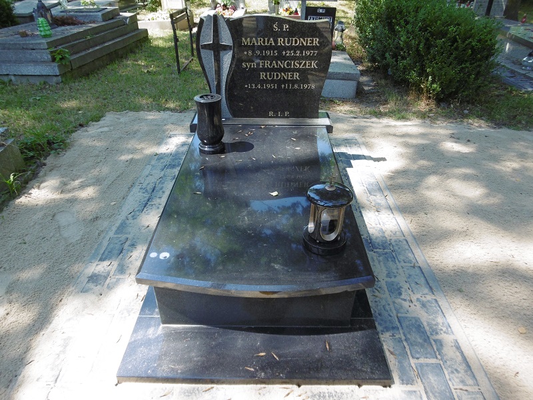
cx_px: 266
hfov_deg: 71.6
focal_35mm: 24
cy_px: 200
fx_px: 370
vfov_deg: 56.8
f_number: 3.1
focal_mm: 4.3
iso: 100
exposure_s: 1/200
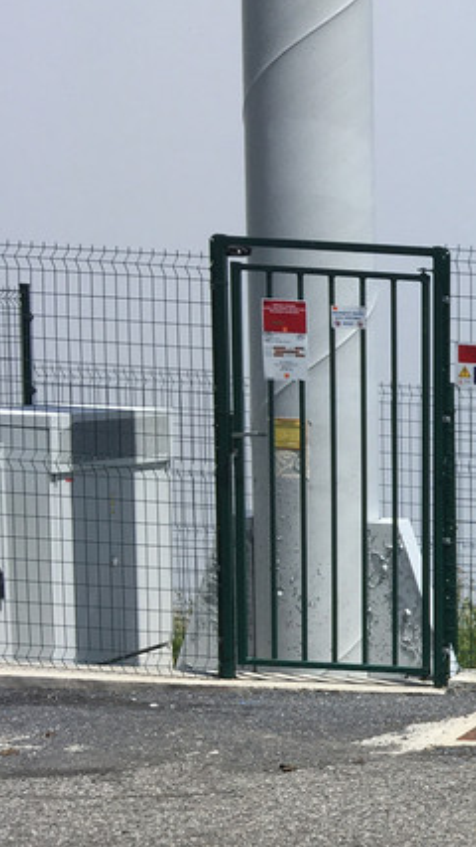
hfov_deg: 12.7
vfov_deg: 26.5
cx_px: 1040
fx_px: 1774
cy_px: 641
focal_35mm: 79
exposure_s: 1/2404
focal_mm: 4.15
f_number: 2.2
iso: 25
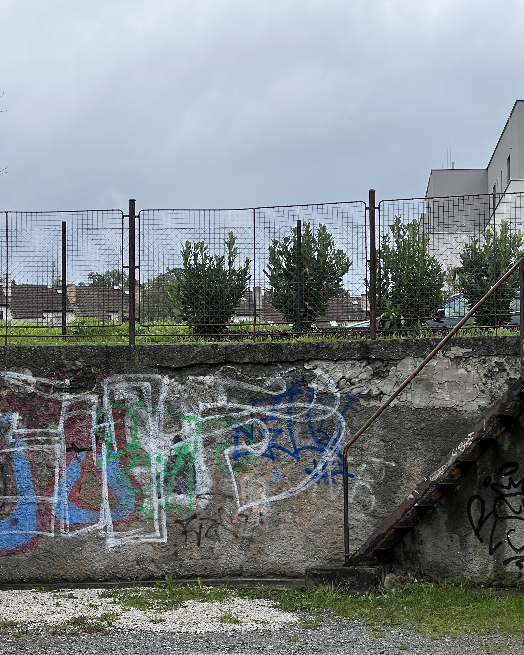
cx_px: 246
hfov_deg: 13.6
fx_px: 2191
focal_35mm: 113
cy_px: 366
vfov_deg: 17.0
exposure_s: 1/340
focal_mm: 9
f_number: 2.8
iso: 32
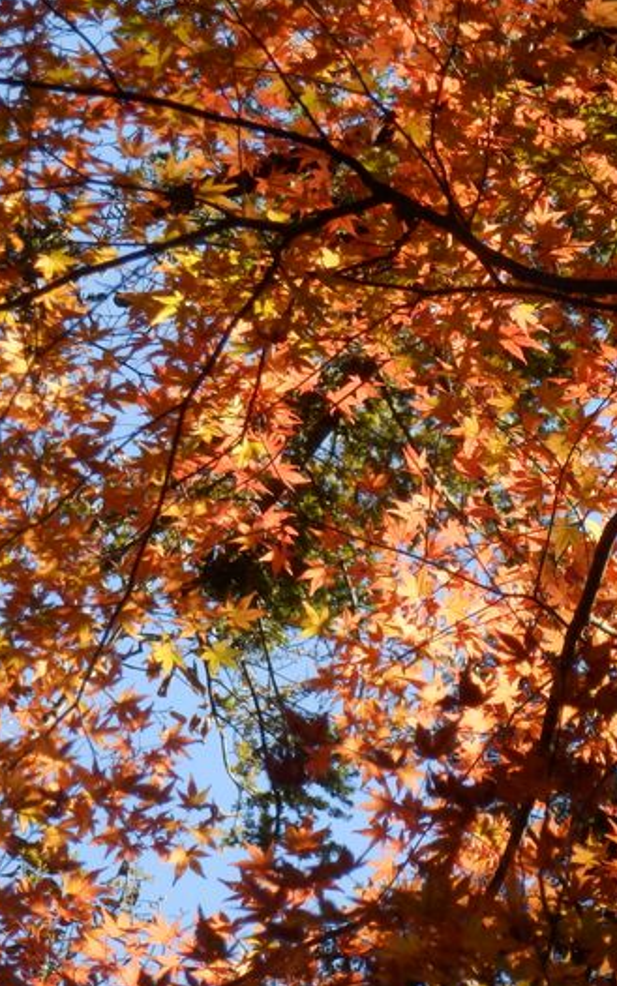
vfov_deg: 6.6
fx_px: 8578
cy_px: 465
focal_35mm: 319
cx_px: 512
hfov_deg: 4.1
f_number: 5.8
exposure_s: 1/200
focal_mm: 35.1
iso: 125
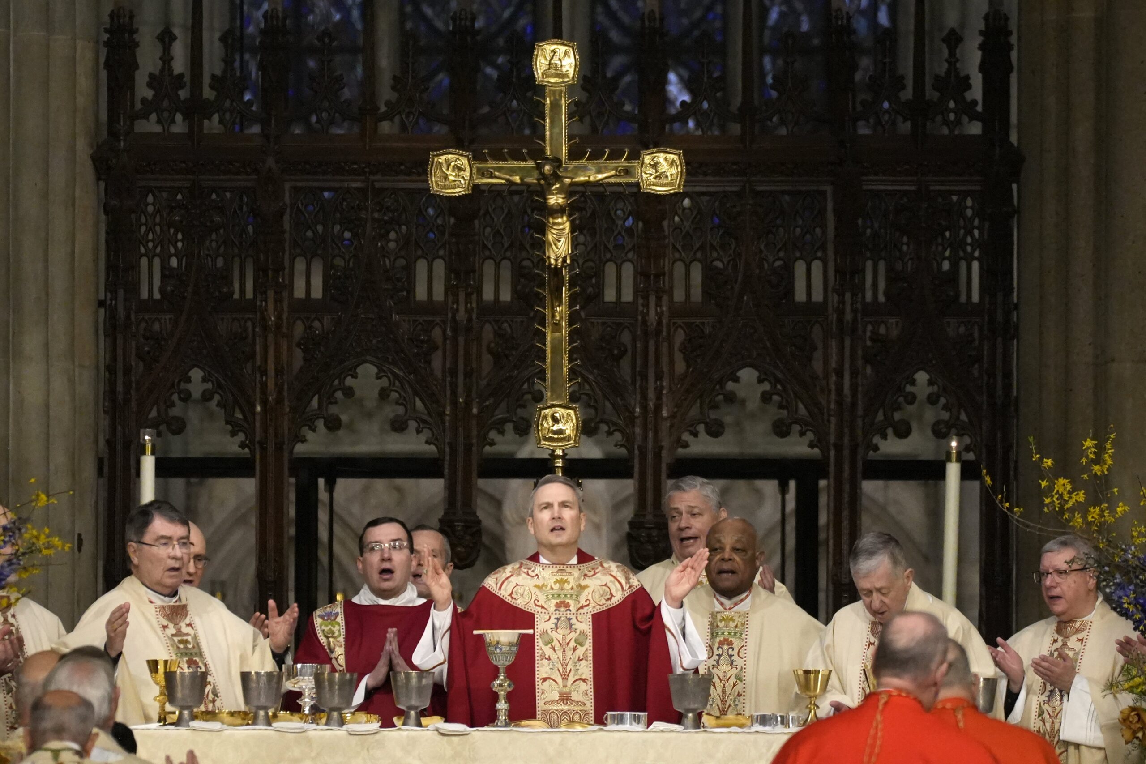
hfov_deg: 3.4
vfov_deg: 2.3
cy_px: 382
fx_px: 19100
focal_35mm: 600
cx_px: 573
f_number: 5.6
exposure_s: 1/400
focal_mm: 400
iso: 5000
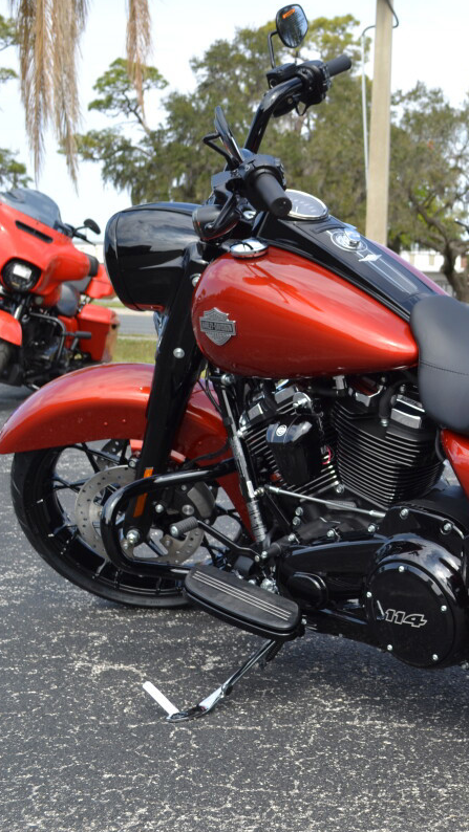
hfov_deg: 19.8
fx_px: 1259
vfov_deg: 36.6
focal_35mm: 57
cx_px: 570
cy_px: 415
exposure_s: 1/200
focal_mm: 24
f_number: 7.1
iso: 100
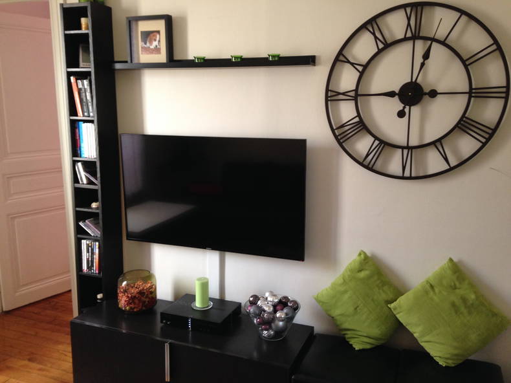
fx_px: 487
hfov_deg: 55.4
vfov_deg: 42.9
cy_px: 192
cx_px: 256
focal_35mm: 33
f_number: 2.4
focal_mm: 4.12
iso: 125
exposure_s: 1/20
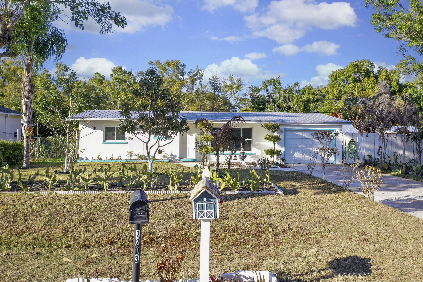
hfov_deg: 65.5
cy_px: 141
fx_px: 329
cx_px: 212
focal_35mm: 28
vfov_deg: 46.4
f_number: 5
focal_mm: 10.26
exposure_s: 1/200
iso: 100
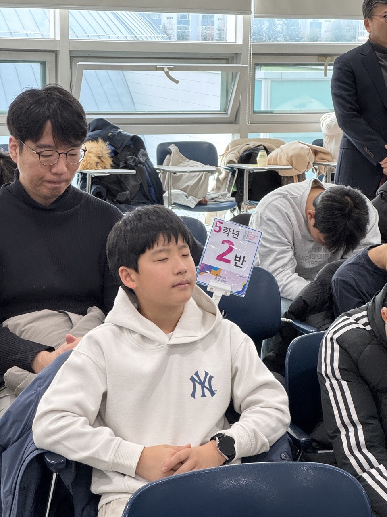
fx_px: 1148
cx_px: 194
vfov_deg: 25.3
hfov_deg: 19.1
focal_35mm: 77
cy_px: 258
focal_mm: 9
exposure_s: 1/60
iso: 200
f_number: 2.8
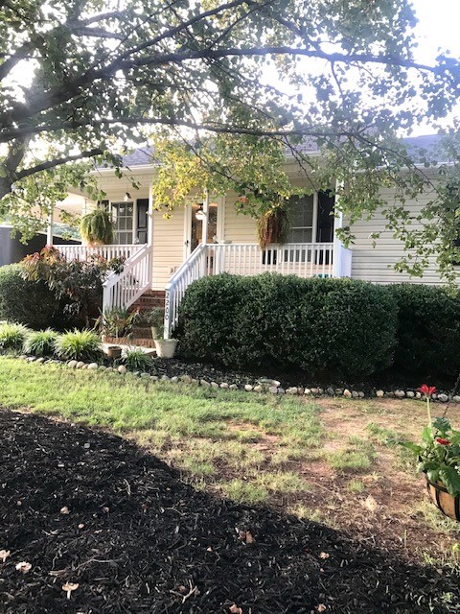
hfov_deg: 49.7
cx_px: 230
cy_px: 307
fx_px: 496
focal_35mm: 28
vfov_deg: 63.4
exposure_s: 1/30
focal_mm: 3.99
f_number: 1.8
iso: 32
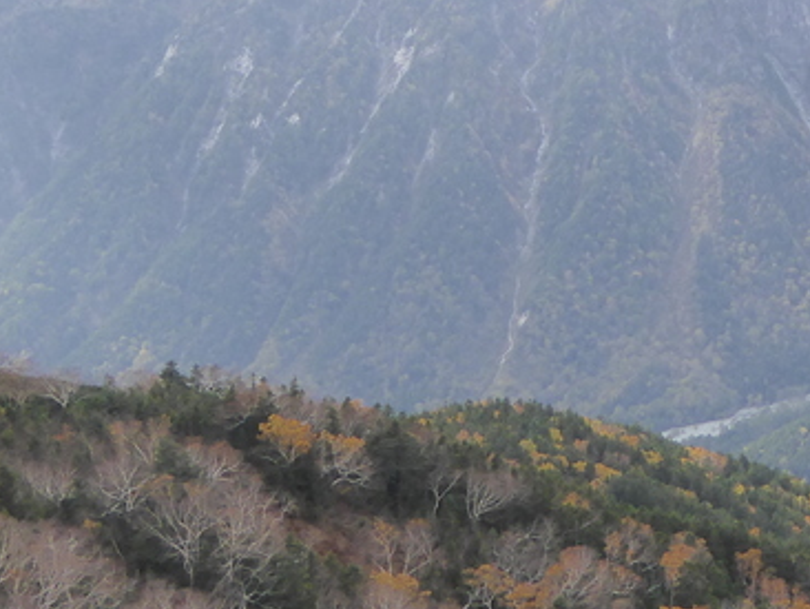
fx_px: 1780
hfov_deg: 23.9
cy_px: 202
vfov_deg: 19.3
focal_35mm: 76
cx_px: 899
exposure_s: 1/500
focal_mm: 5
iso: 200
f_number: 3.5
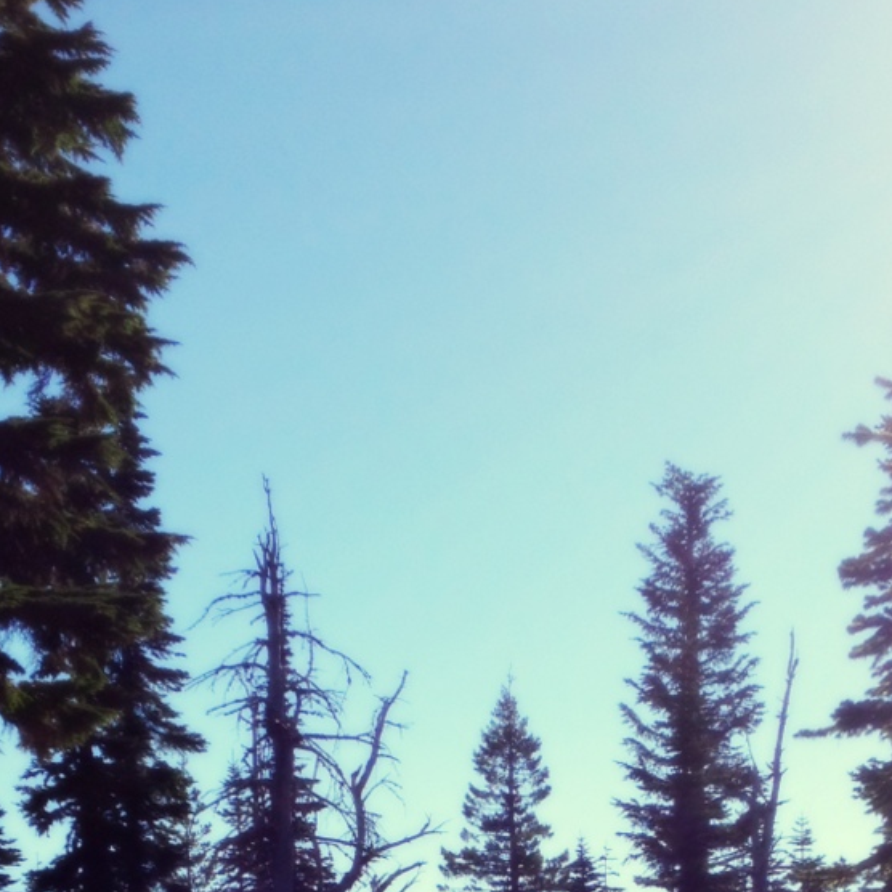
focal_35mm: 89
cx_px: 520
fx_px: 2595
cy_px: 1089
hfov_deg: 19.5
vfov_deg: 18.4
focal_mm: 4.28
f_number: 2.4
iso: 64
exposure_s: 1/2304
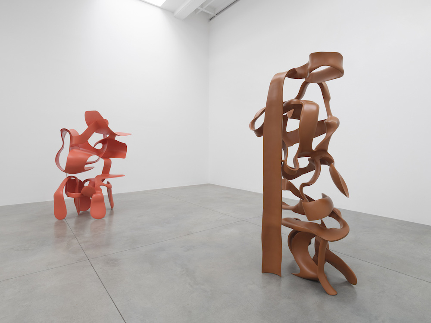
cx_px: 216
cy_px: 162
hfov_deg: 87.8
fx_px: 224
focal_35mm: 18
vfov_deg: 71.6
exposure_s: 1/5
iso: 200
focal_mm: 23
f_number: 11
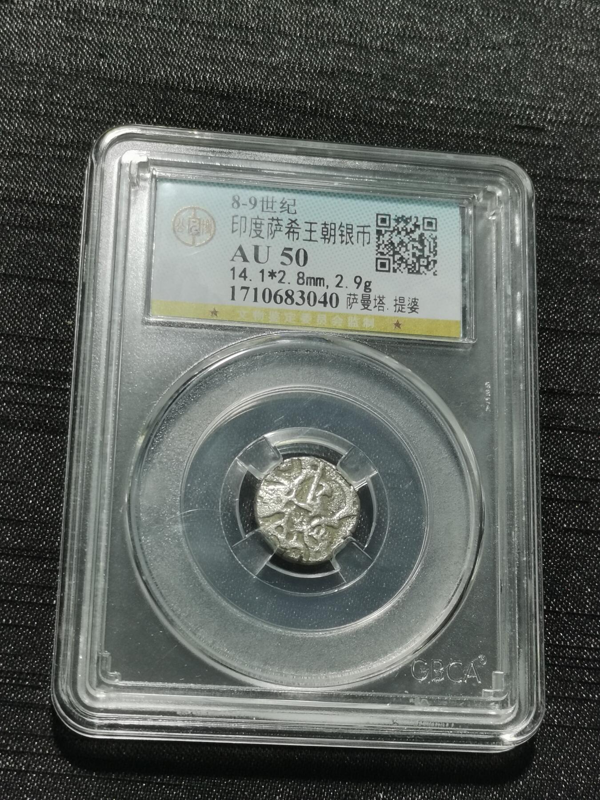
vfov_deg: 29.0
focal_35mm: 67
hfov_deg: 21.9
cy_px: 400
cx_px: 300
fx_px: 1548
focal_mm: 5.58
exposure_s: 1/100
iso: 80
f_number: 1.8
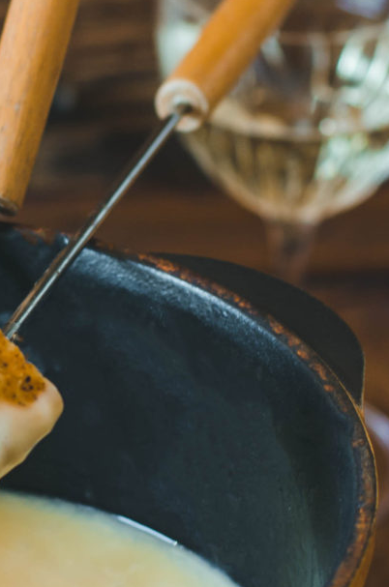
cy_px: 420
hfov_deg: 5.4
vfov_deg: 8.1
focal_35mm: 253
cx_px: -5
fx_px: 4119
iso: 200
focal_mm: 50
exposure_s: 1/30
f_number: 3.5
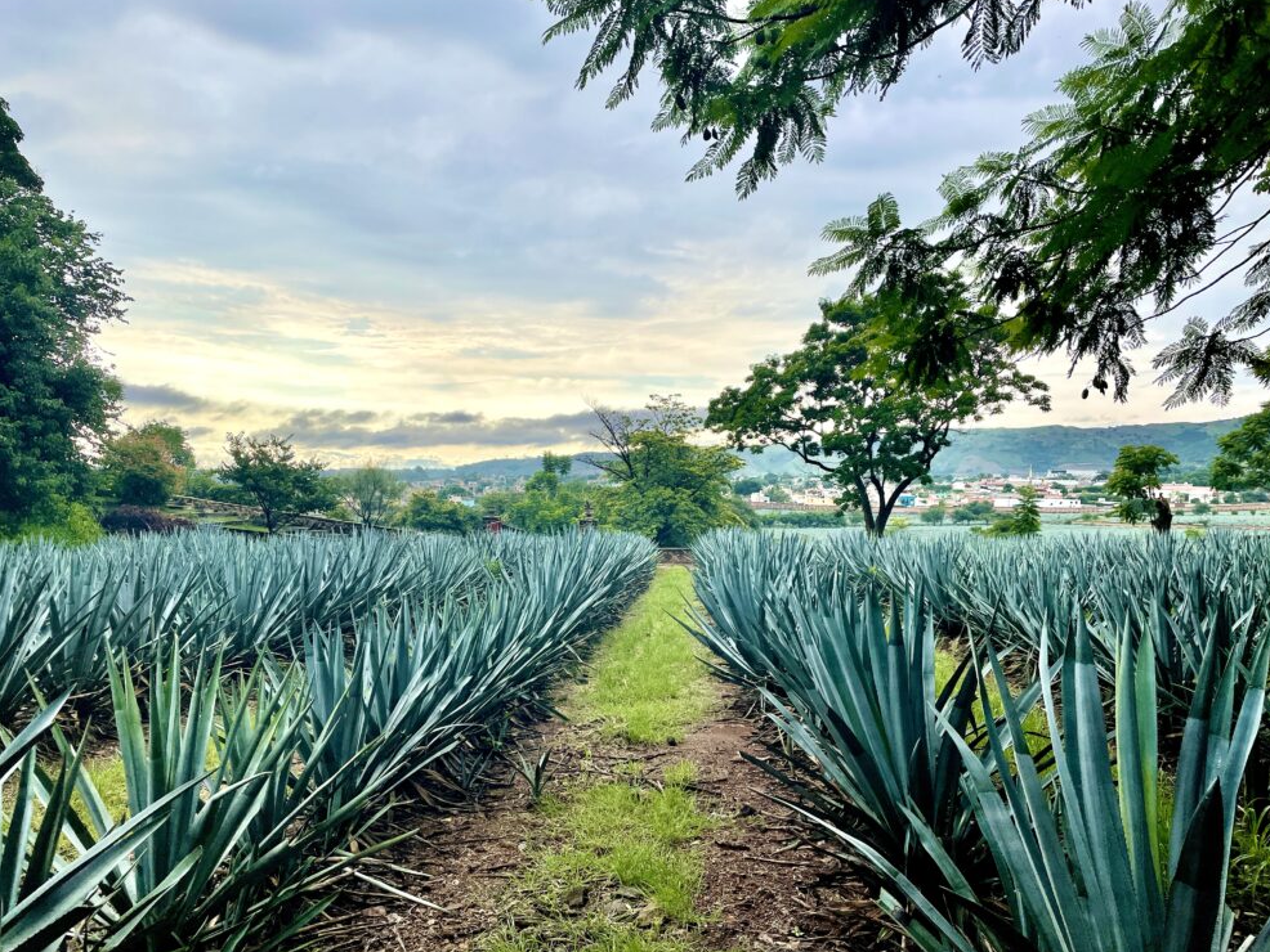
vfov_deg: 51.4
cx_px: 629
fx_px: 991
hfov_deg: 65.3
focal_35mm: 27
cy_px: 482
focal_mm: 4.2
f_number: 1.6
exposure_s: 1/2304
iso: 32
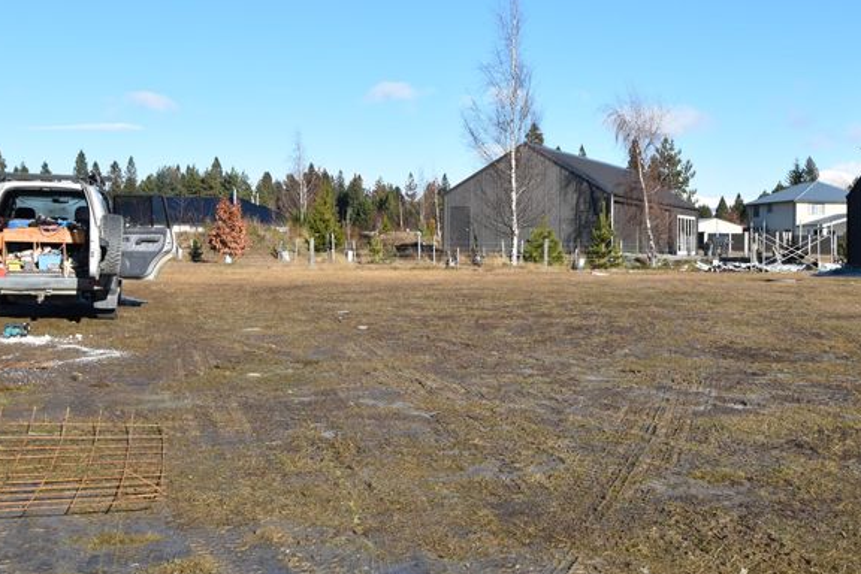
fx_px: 1148
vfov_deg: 28.0
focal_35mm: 48
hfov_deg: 40.9
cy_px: 239
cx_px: 531
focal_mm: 24
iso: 200
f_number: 9
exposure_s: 1/400
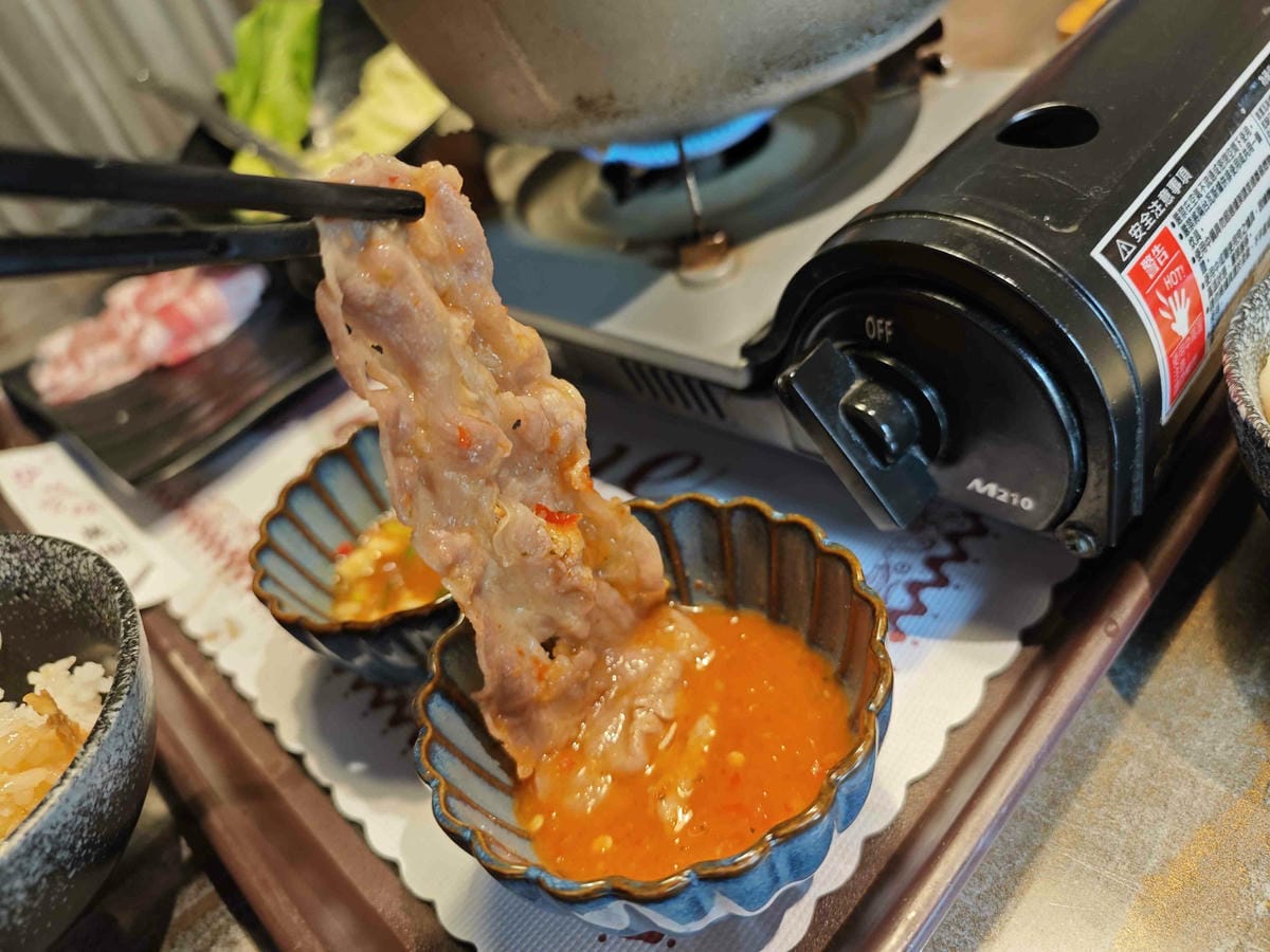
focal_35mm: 23
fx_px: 844
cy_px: 476
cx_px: 635
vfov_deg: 58.9
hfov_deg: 73.9
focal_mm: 8.72
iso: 320
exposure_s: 1/60
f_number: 2
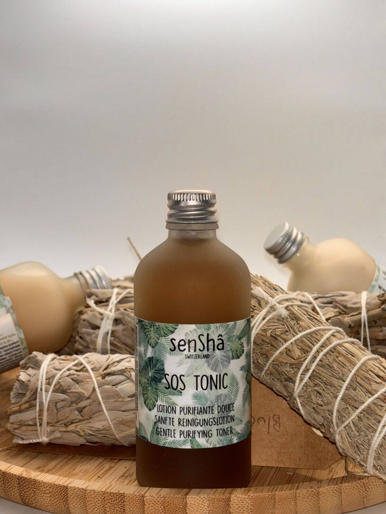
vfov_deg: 36.8
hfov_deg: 28.0
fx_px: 773
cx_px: 193
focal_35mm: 52
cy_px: 257
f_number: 1.6
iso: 40
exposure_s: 1/195
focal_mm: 5.96
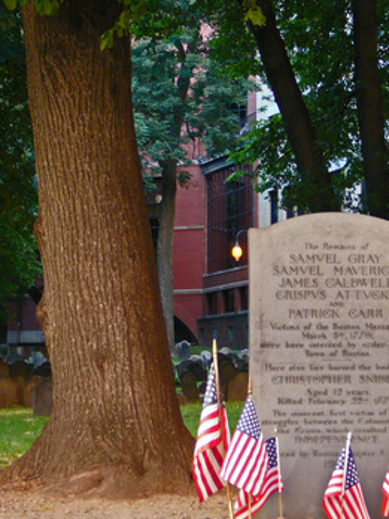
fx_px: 1693
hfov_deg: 13.1
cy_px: 258
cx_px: 256
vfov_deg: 17.4
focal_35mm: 113
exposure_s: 1/30
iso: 200
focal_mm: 12.2
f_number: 3.8
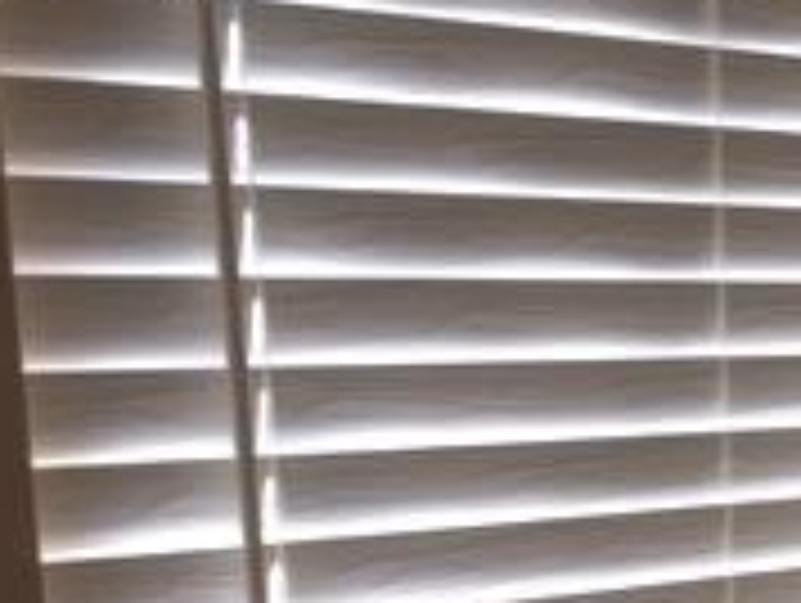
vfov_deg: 13.6
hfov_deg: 16.4
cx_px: 1346
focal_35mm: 104
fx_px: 2410
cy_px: 832
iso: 40
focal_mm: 4.15
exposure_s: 1/120
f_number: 2.2
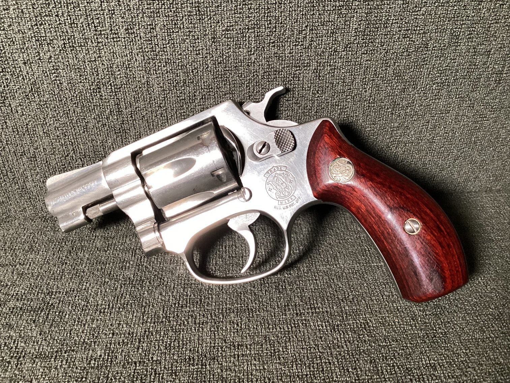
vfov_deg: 45.4
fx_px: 457
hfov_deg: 58.3
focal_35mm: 31
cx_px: 255
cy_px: 192
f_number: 2.4
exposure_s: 1/60
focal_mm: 3.3
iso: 250
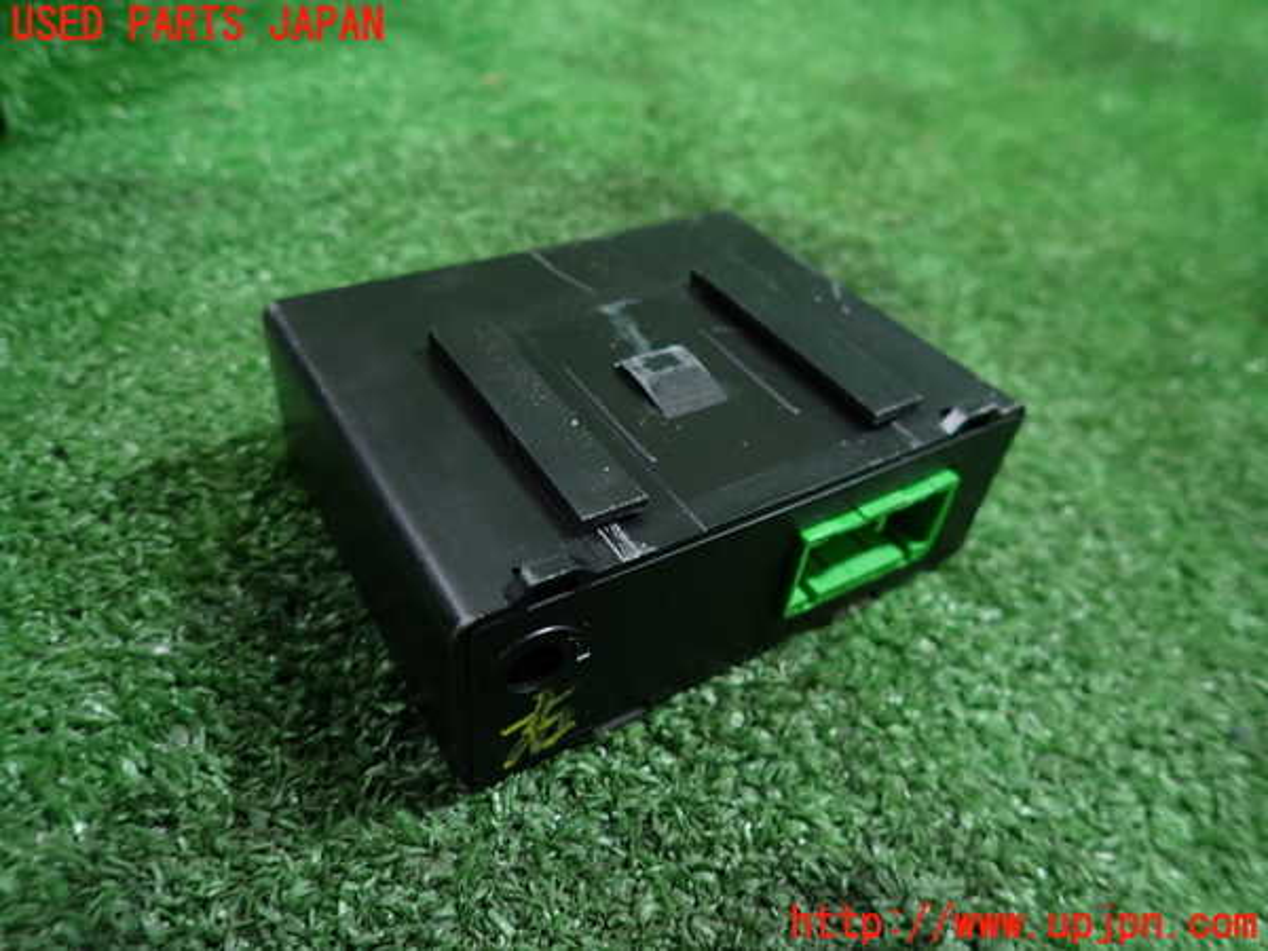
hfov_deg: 69.4
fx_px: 916
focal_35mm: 25
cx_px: 634
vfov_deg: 54.9
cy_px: 476
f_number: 2
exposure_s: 1/30
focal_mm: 4.5
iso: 250
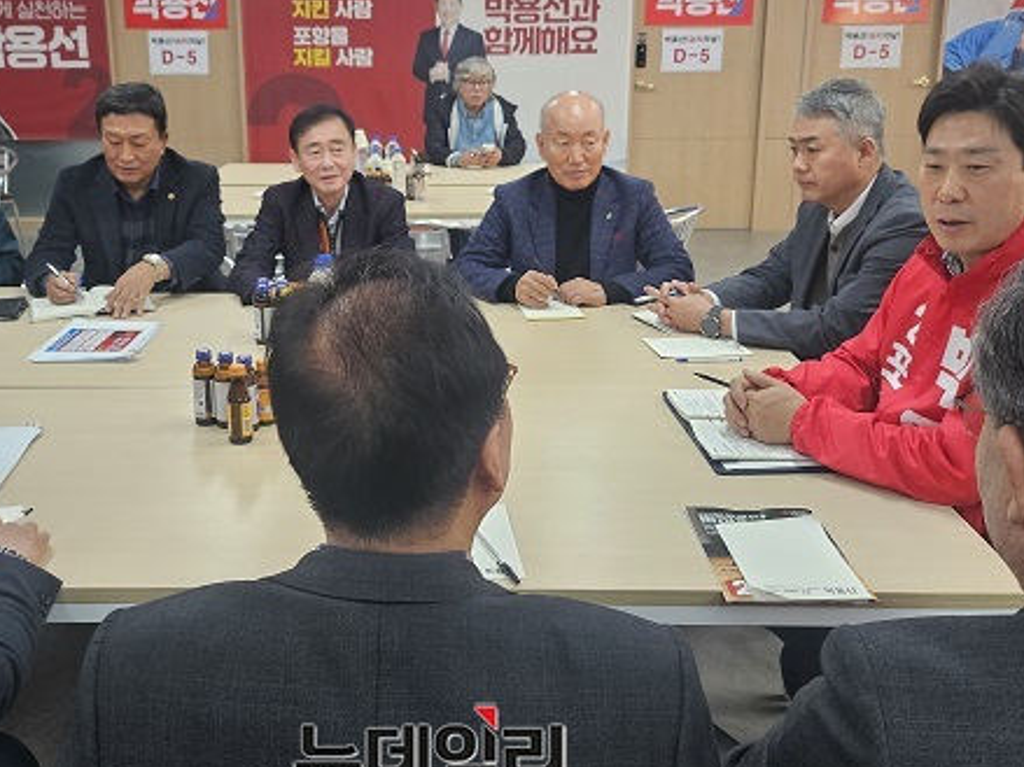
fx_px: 1035
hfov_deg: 52.4
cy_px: 277
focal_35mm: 35
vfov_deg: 40.3
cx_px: 429
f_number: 1.8
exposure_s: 1/120
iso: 160
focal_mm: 5
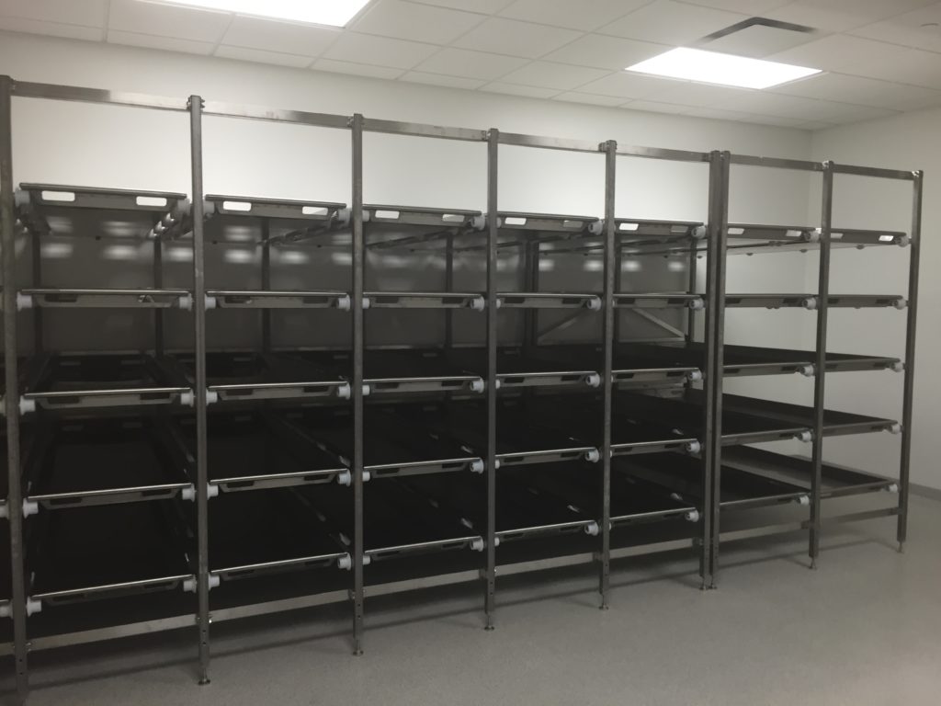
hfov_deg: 61.7
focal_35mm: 29
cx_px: 470
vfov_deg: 48.2
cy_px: 353
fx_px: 788
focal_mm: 4.15
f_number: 2.2
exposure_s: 1/30
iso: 64
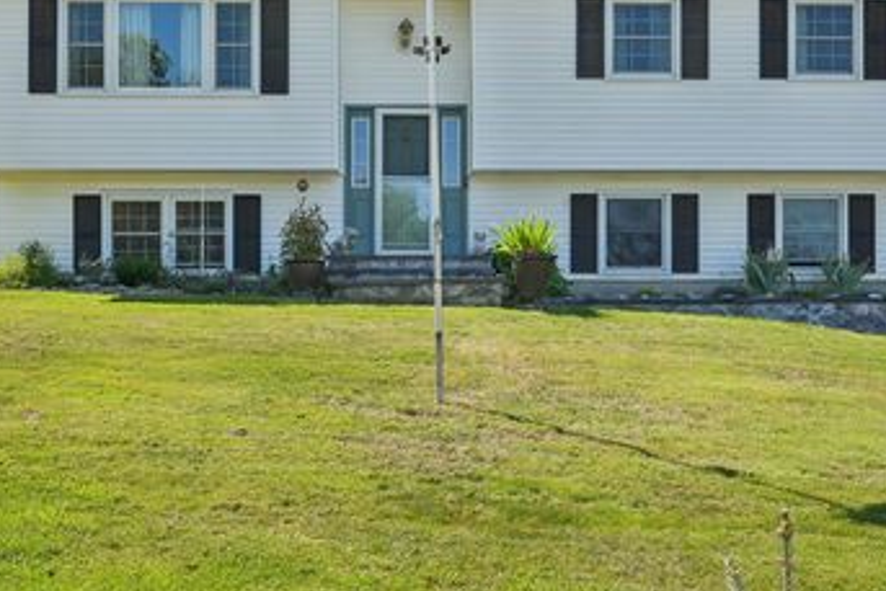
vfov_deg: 26.3
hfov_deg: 38.9
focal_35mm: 51
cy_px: 179
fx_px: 1256
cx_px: 460
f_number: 8
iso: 100
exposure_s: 1/125
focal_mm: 35
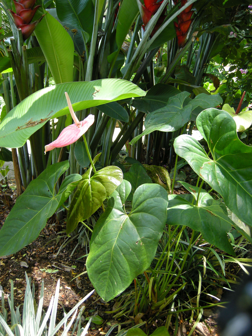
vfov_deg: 52.6
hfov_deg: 40.7
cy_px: 168
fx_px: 340
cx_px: 126
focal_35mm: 35
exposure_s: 1/47
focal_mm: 7.5
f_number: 2.7
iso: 96
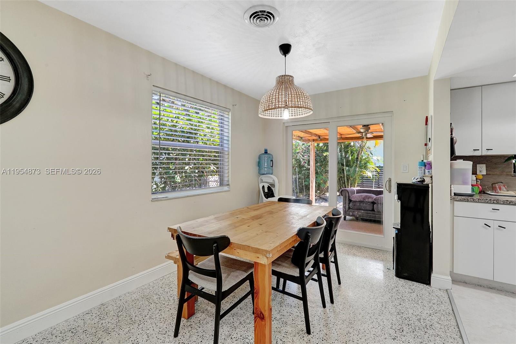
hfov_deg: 95.0
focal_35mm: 16
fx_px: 237
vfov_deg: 72.1
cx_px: 258
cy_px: 172
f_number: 13
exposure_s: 1/8
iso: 640
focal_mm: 16.5
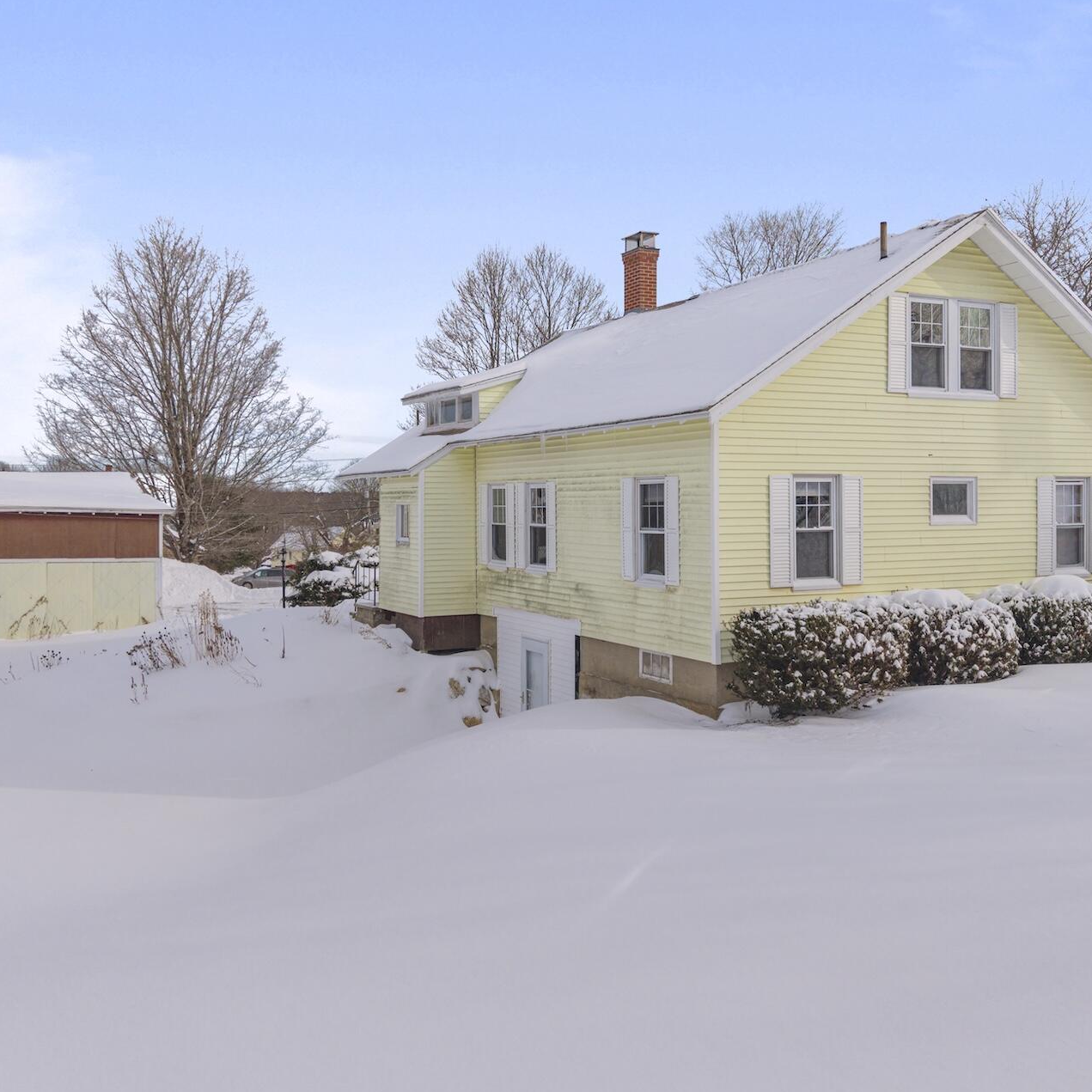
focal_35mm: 32
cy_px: 517
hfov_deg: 51.1
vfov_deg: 51.1
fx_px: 1142
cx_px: 540
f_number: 1.8
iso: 100
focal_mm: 8.67
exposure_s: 1/4000
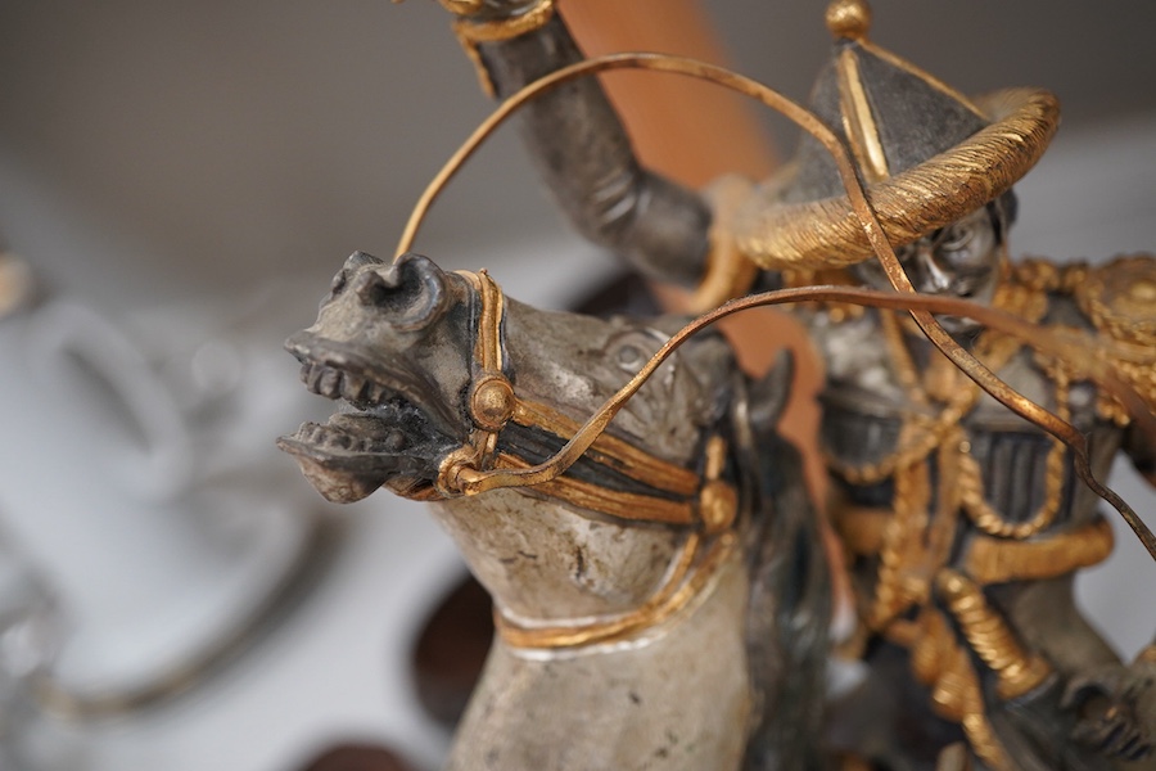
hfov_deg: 43.6
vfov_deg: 29.9
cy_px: 386
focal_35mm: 45
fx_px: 1445
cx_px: 578
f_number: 6.3
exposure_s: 1/125
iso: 1250
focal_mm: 30
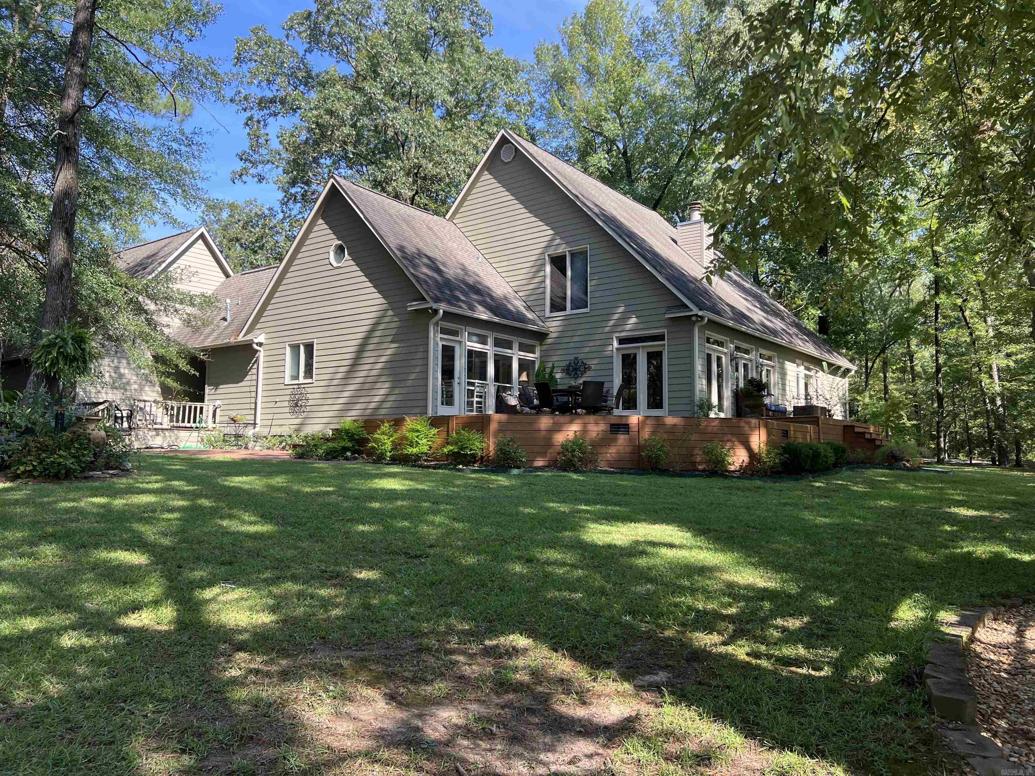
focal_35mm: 26
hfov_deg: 67.3
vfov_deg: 53.1
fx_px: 777
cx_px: 518
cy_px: 388
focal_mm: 5.7
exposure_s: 1/696
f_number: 1.5
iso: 50
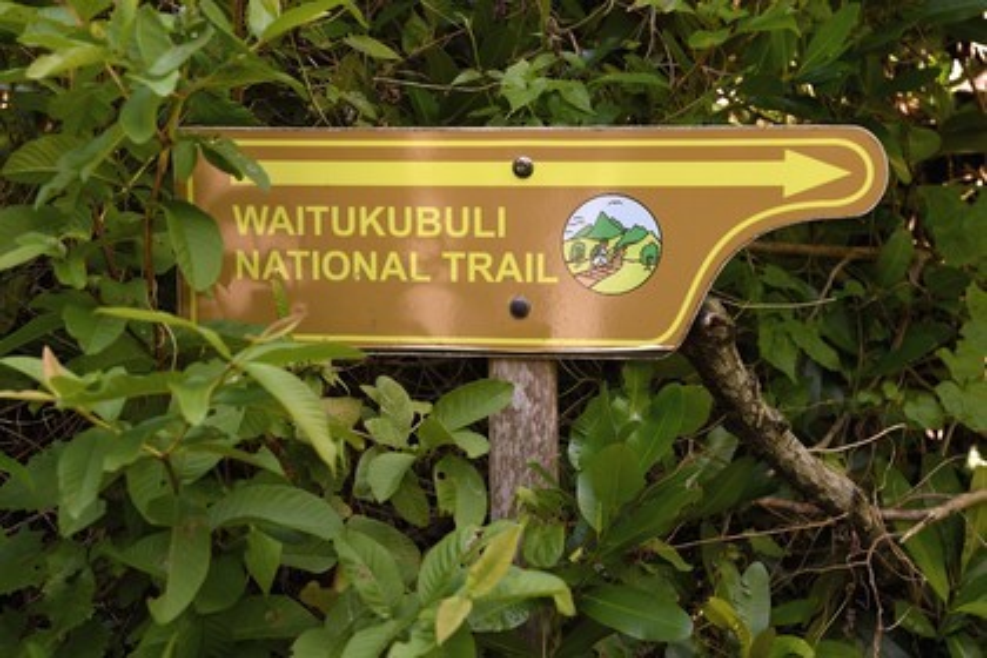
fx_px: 1508
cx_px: 494
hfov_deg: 36.2
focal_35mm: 55
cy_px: 329
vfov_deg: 24.6
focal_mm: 55
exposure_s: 1/100
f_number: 5.6
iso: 200
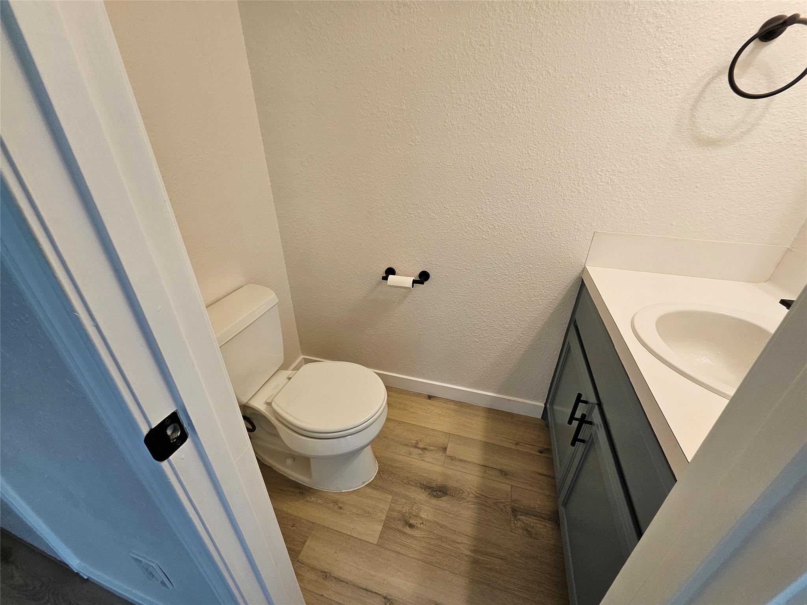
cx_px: 404
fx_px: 303
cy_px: 302
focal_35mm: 13
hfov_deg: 106.2
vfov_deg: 89.9
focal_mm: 1.74
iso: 40
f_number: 2.2
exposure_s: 1/60
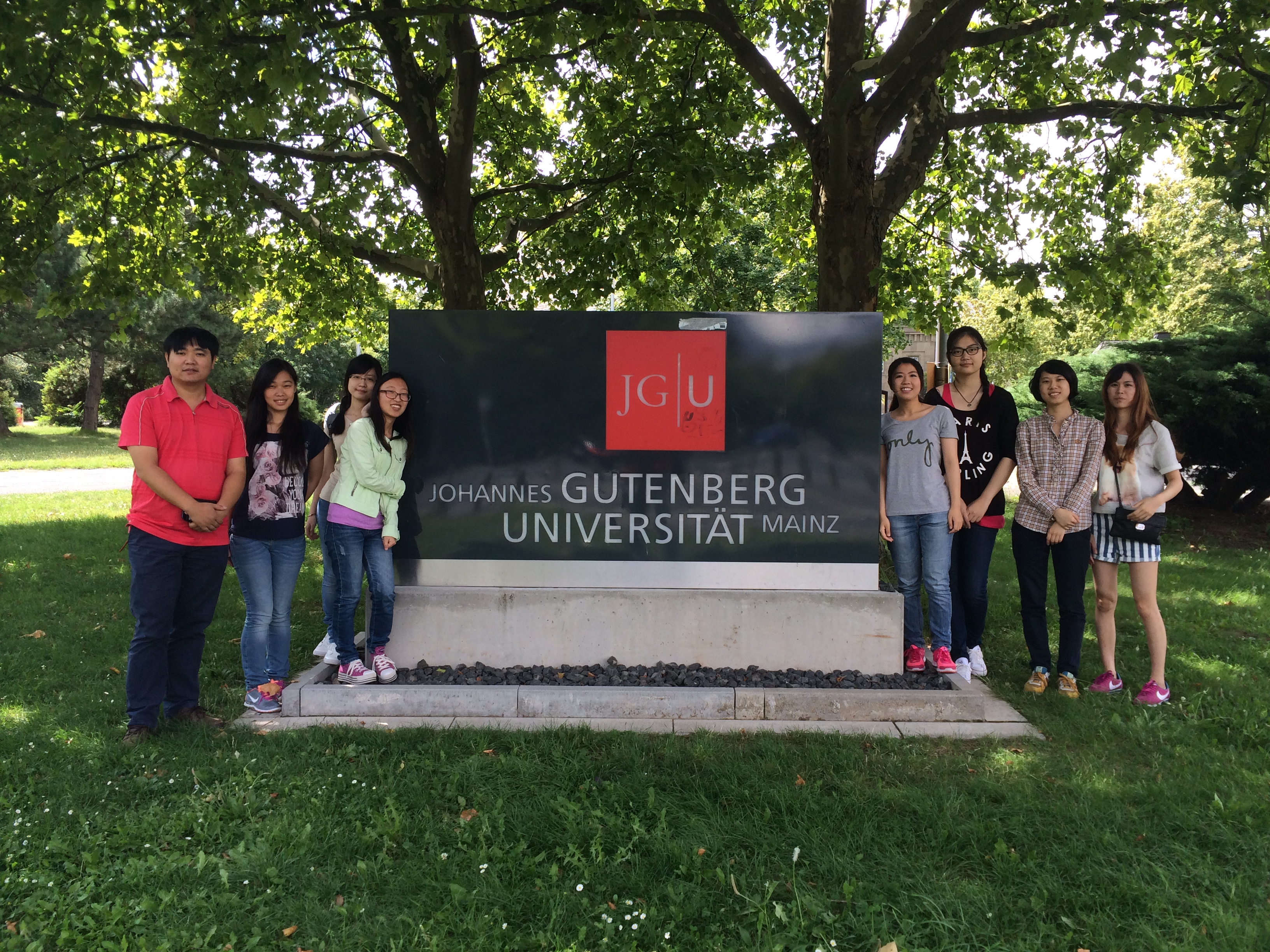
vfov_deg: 46.8
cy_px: 476
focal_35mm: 30
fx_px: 1101
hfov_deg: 60.0
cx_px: 635
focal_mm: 4.12
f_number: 2.2
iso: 32
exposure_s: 1/461
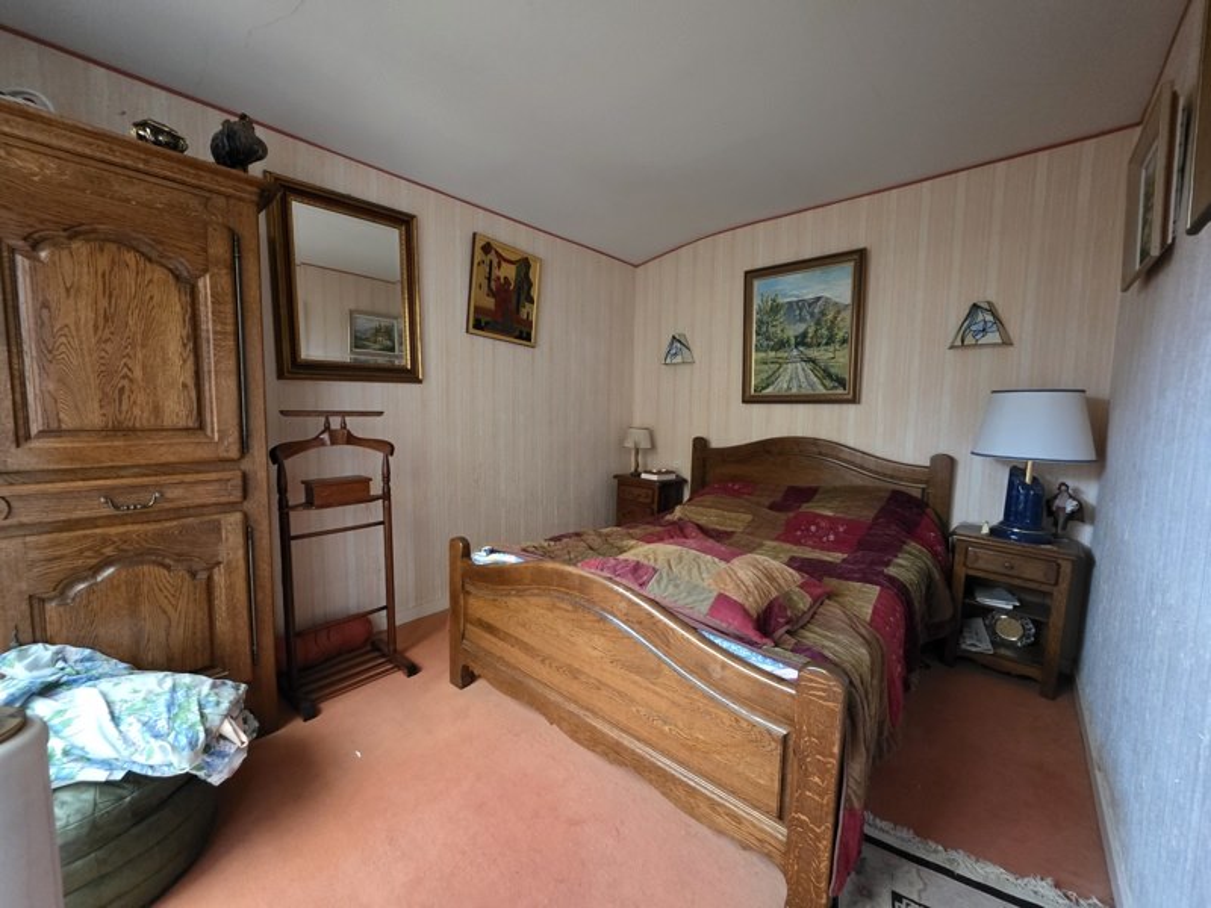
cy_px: 454
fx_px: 455
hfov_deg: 106.2
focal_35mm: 13
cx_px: 606
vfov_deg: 89.9
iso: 1000
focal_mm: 2.2
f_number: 1.9
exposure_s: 1/25
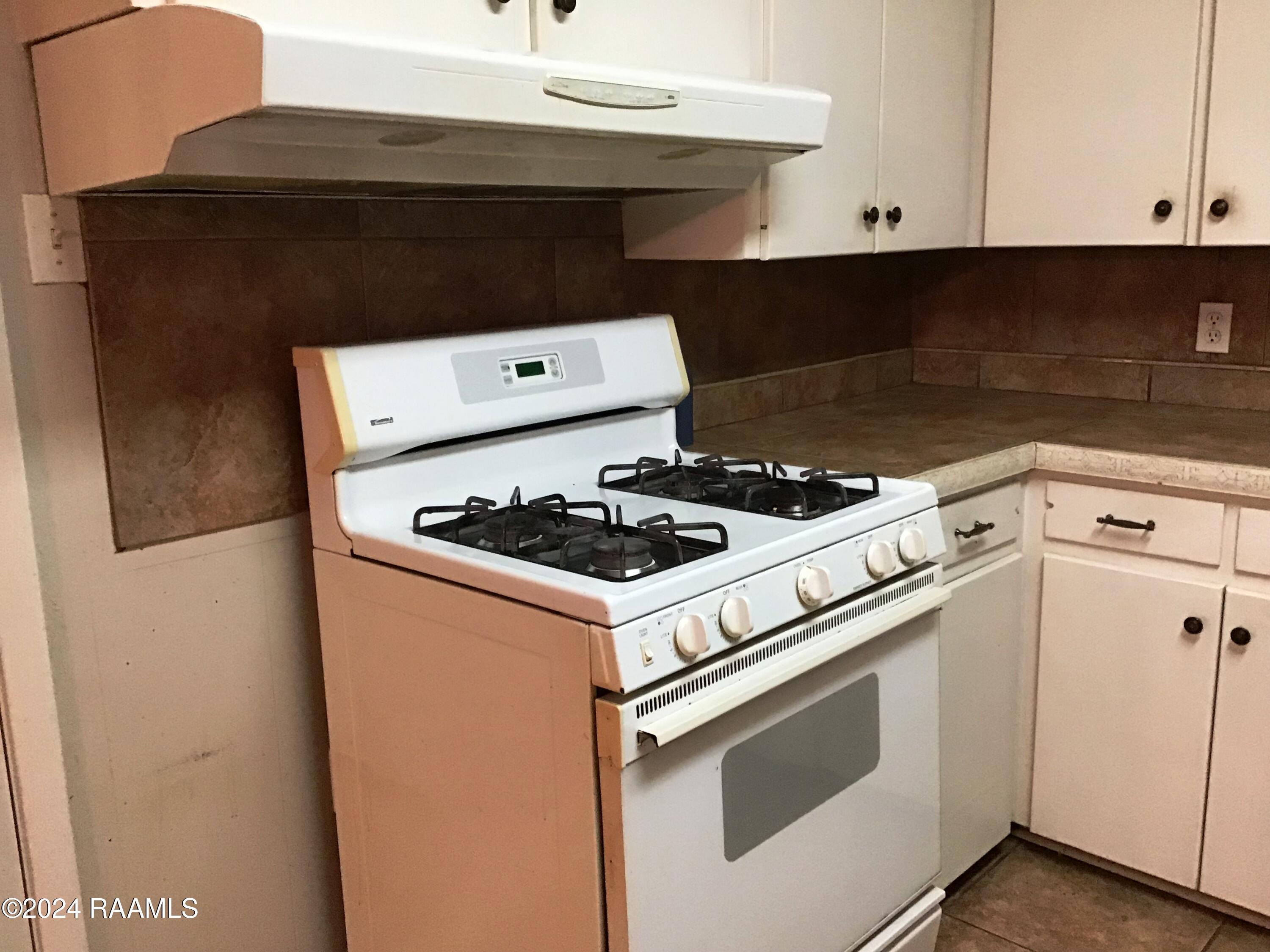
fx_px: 1137
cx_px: 635
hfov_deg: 58.4
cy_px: 476
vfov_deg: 45.4
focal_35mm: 31
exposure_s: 1/30
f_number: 2.4
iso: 200
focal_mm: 3.3
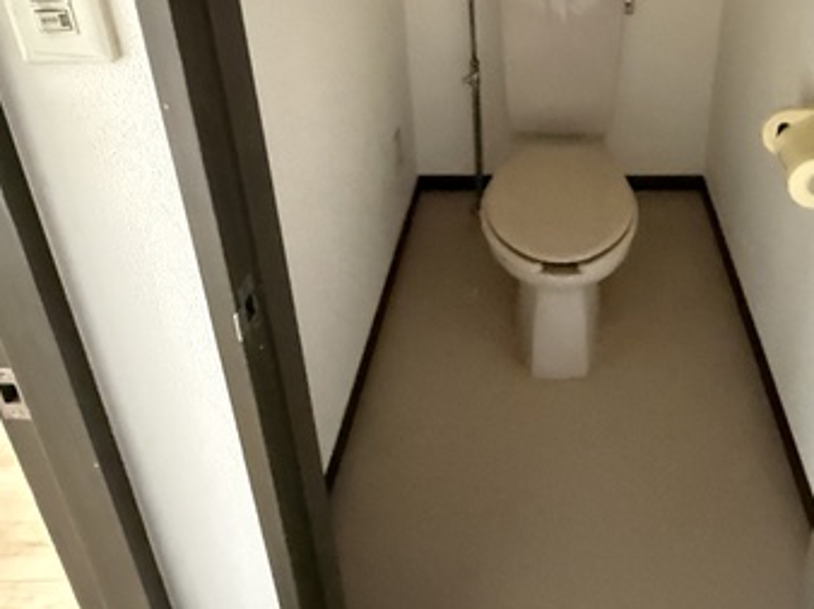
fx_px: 681
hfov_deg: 59.7
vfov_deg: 42.3
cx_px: 568
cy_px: 13
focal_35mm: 29
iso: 2000
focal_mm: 2.22
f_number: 2.2
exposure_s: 1/30
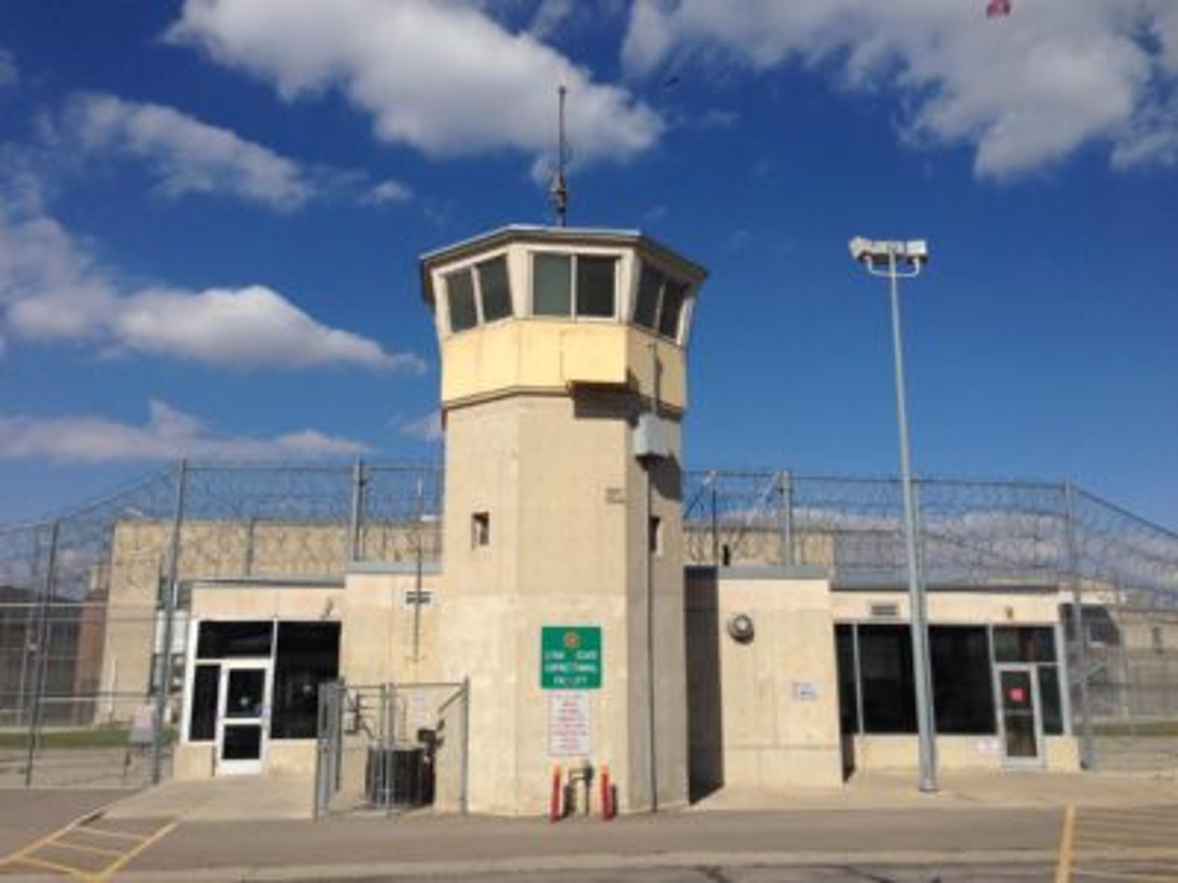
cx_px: 589
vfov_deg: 42.9
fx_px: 1123
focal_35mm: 33
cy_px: 442
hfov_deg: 55.4
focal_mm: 4.12
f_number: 2.4
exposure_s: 1/3876
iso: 50
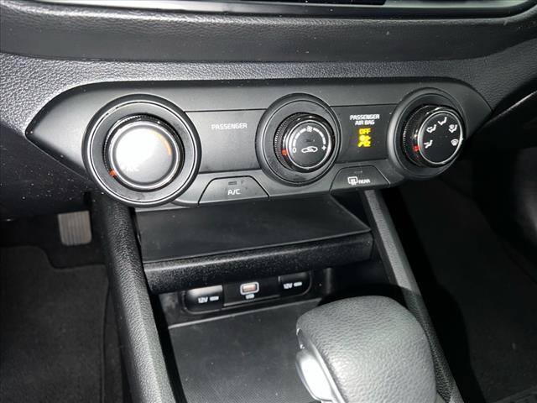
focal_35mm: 26
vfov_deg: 53.1
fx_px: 403
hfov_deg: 67.3
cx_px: 268
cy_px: 202
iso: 32
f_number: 1.5
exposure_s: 1/7
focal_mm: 5.7
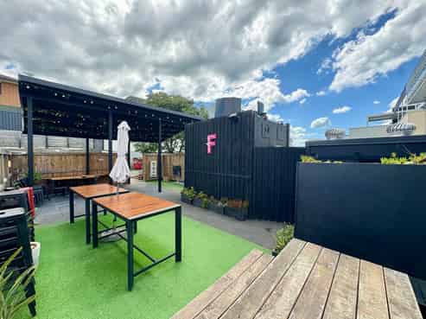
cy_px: 160
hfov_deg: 102.1
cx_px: 213
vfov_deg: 85.6
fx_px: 172
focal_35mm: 14
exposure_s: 1/473
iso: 64
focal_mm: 2.22
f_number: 2.2
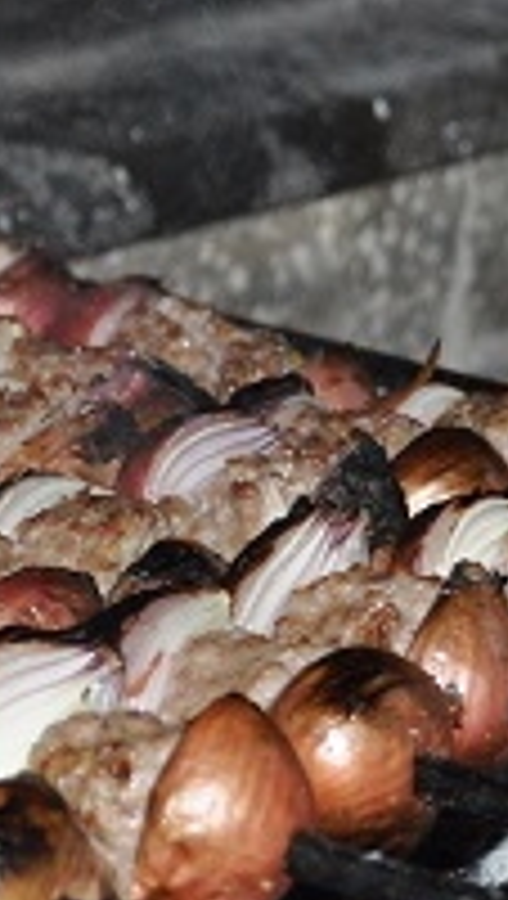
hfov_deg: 4.7
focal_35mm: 259
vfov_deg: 8.3
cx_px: -292
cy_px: 576
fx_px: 6171
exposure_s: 1/60
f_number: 5.6
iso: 640
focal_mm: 55
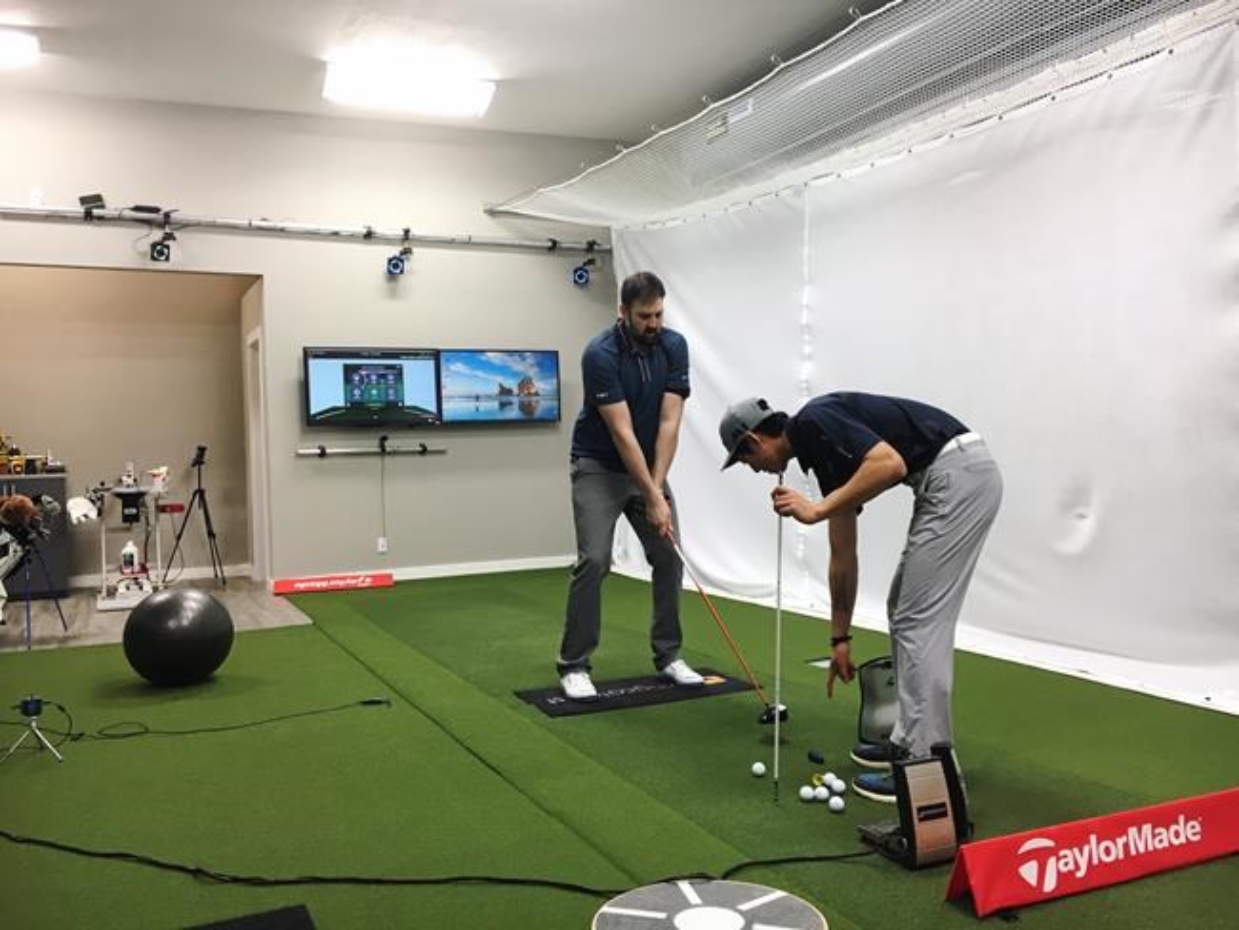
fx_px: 1038
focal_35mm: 29
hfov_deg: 61.6
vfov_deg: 48.3
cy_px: 465
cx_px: 620
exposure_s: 1/30
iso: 32
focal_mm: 4.15
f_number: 2.2
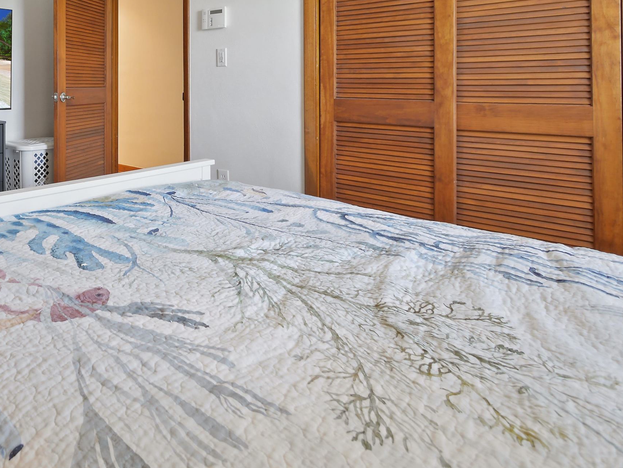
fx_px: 450
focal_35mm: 25
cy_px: 80
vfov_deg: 50.8
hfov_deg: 62.6
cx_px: 112
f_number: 4
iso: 400
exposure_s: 1/10
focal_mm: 7
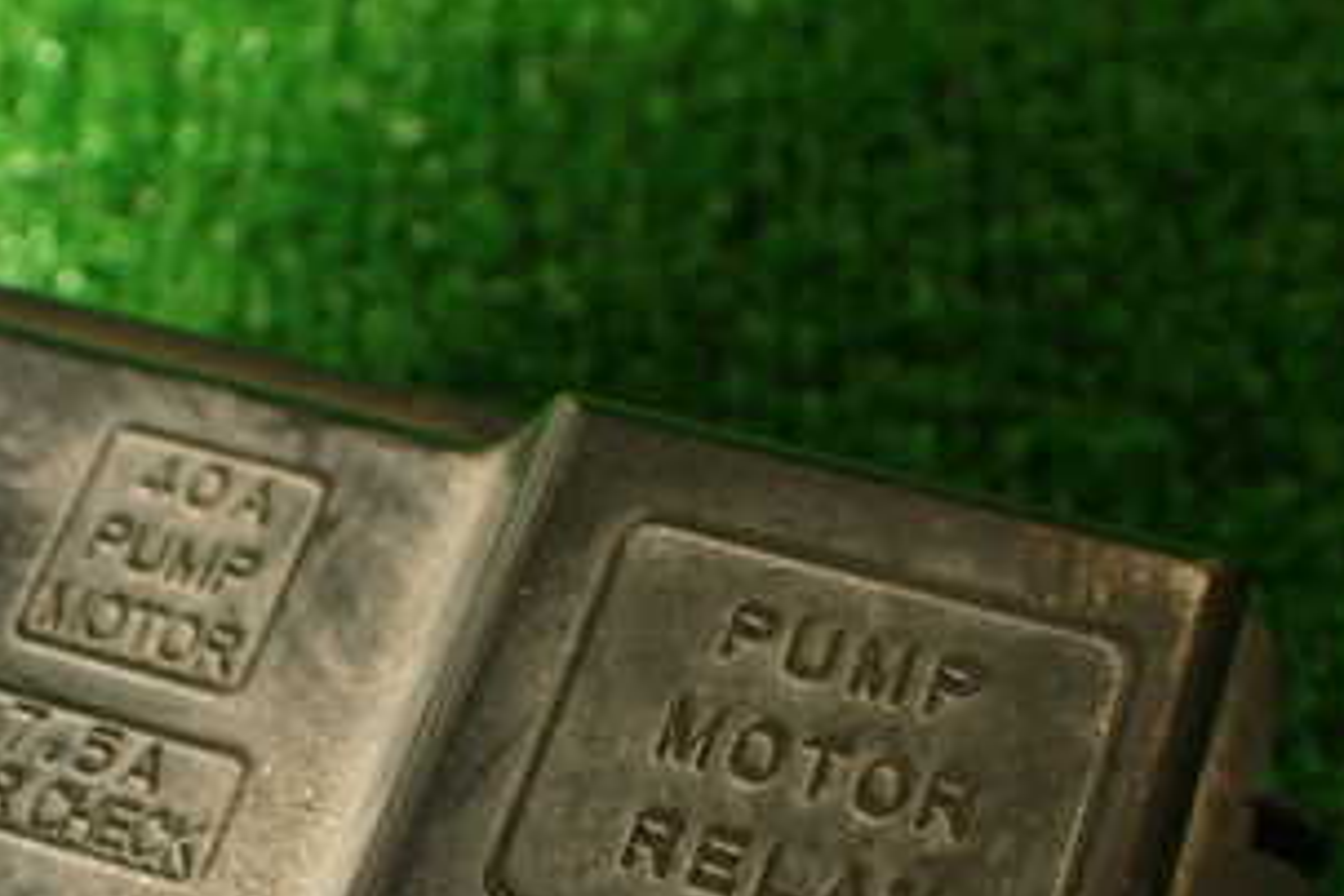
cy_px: 954
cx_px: 324
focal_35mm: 66
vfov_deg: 19.8
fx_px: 2464
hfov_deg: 30.0
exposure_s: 1/60
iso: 100
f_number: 2.4
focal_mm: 5.79
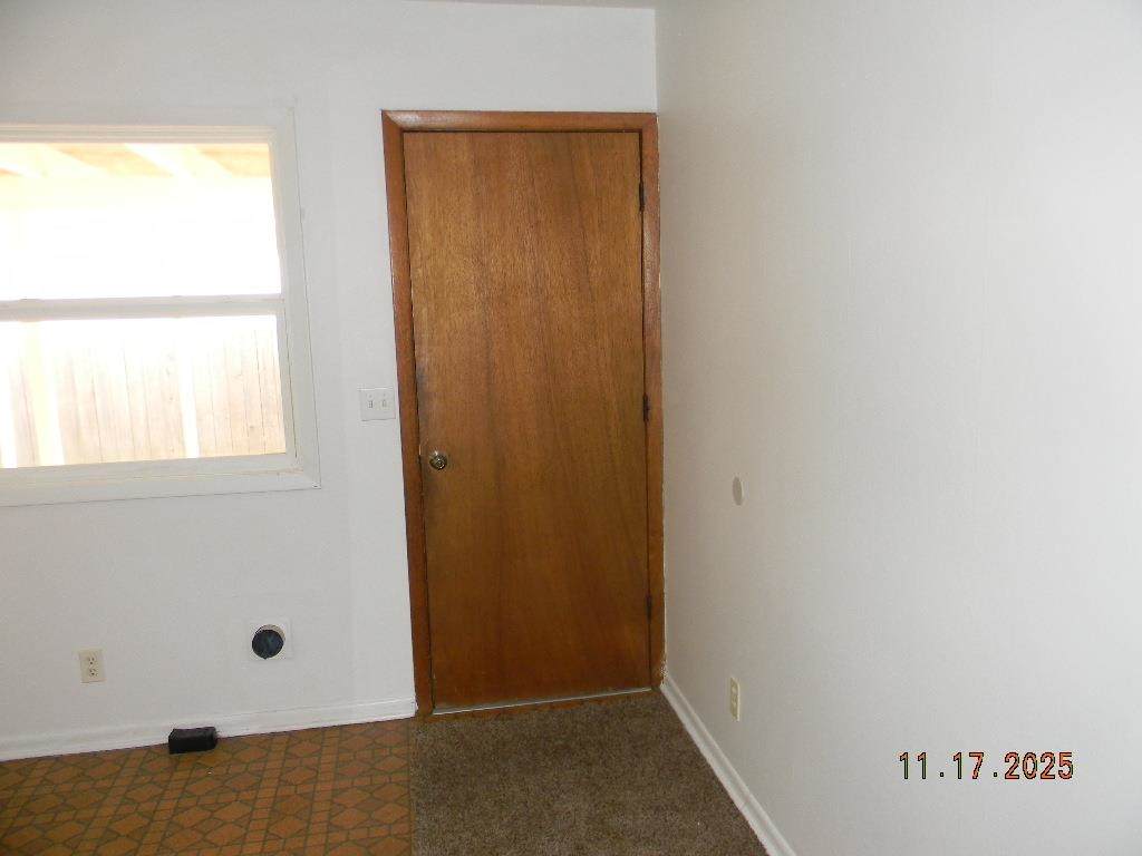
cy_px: 428
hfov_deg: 63.4
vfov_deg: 49.7
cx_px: 571
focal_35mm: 28
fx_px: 924
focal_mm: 5
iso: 200
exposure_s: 1/26
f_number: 3.5
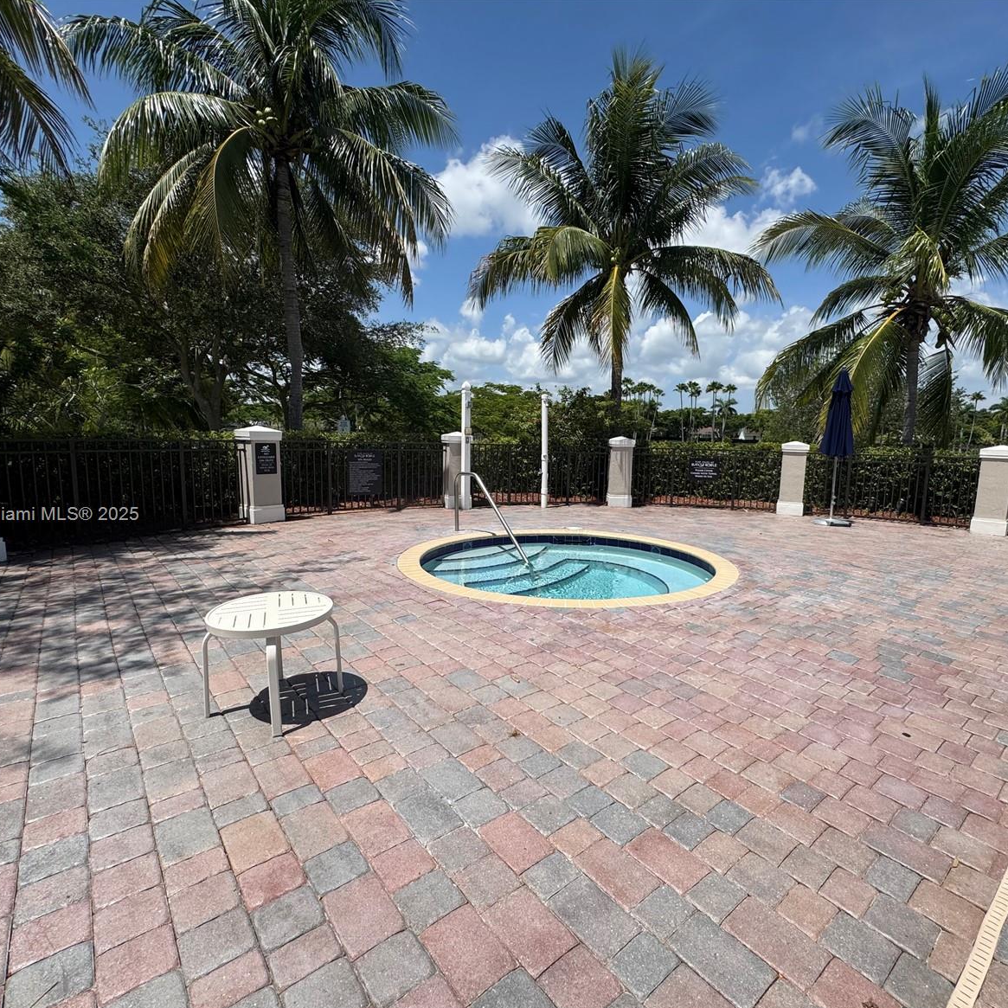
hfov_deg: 83.7
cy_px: 516
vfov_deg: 84.0
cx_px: 555
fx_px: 560
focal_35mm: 17
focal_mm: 2.22
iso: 50
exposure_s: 1/3106
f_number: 2.2
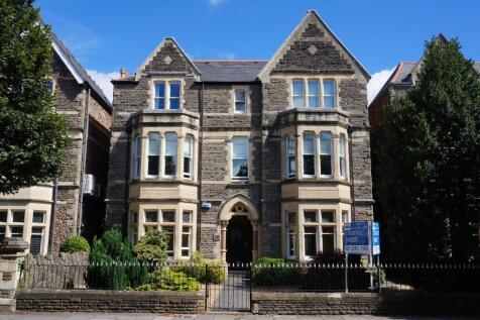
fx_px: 460
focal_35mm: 34
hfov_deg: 55.1
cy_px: 160
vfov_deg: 38.3
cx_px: 240
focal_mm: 23
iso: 100
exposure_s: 1/80
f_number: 13
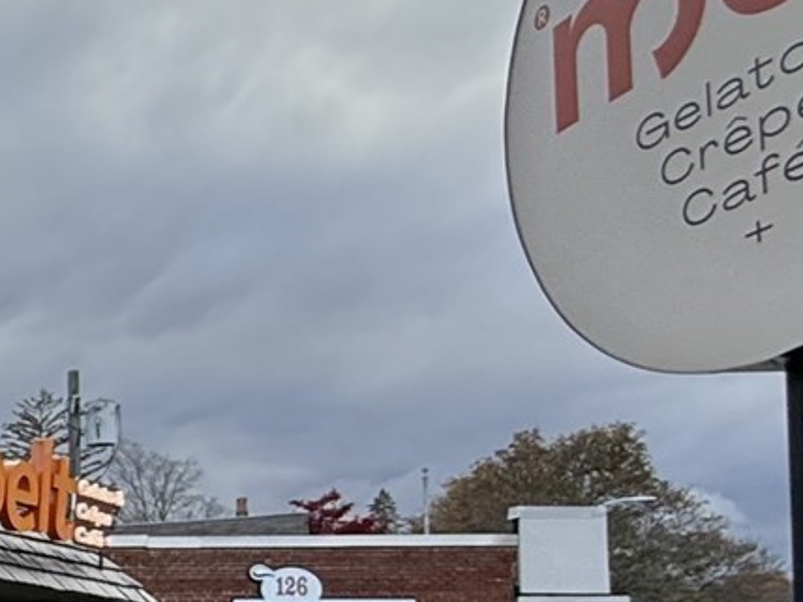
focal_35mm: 67
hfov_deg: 21.6
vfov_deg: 20.9
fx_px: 1554
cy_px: 662
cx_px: -550
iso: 50
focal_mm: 2.22
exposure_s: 1/442
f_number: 2.2
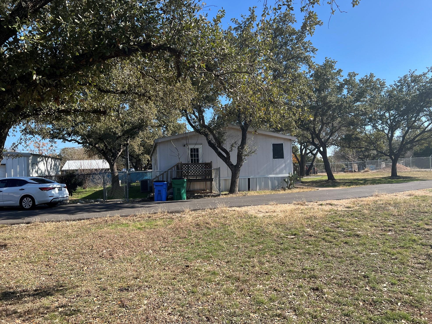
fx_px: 337
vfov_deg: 51.4
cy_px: 160
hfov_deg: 65.3
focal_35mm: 27
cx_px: 214
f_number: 1.5
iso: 50
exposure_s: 1/2165
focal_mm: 5.7
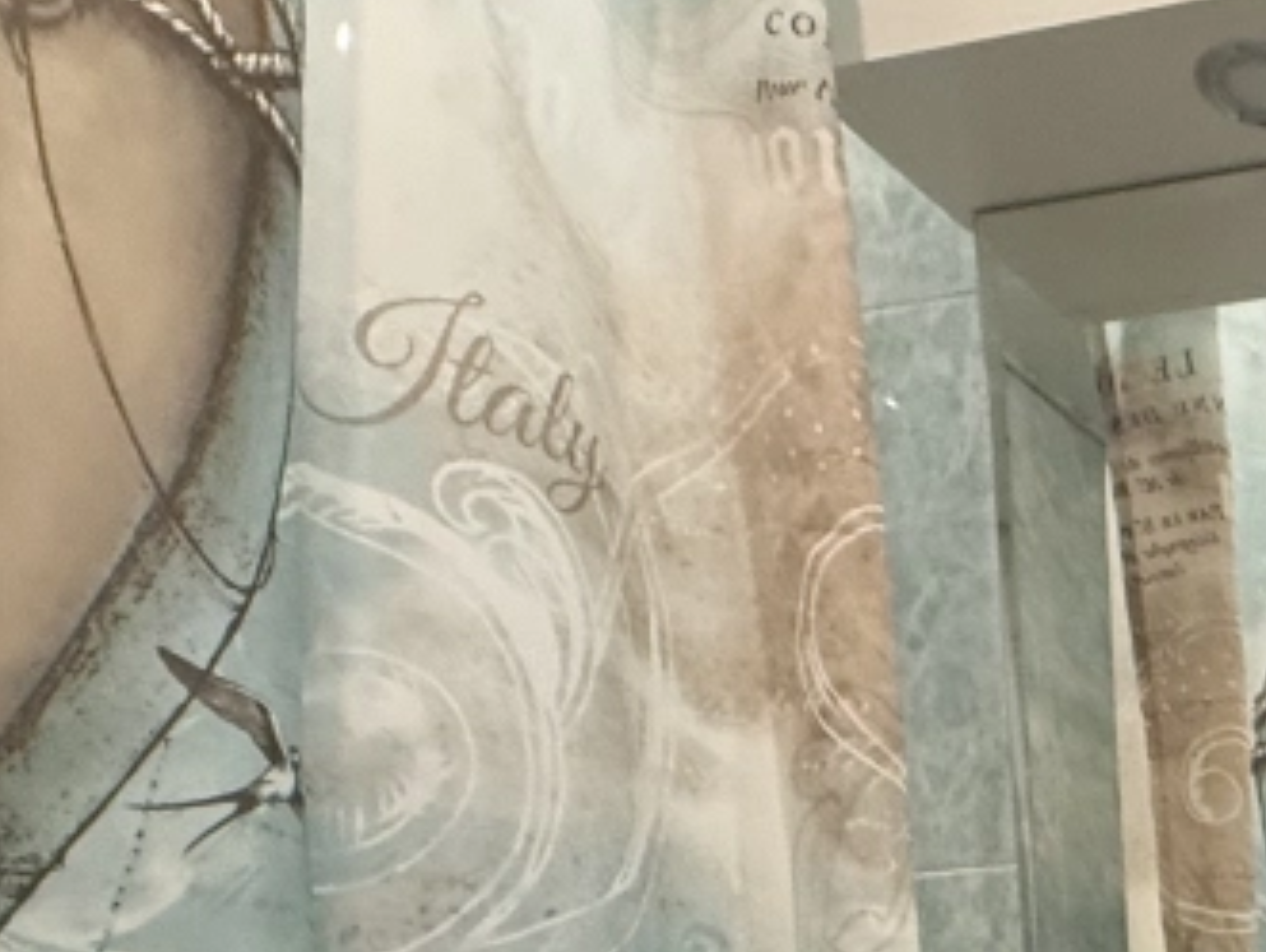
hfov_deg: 27.7
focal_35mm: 53
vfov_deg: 21.1
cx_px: 1782
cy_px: 1592
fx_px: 1940
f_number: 2.2
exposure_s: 1/100
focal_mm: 2.22
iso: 320
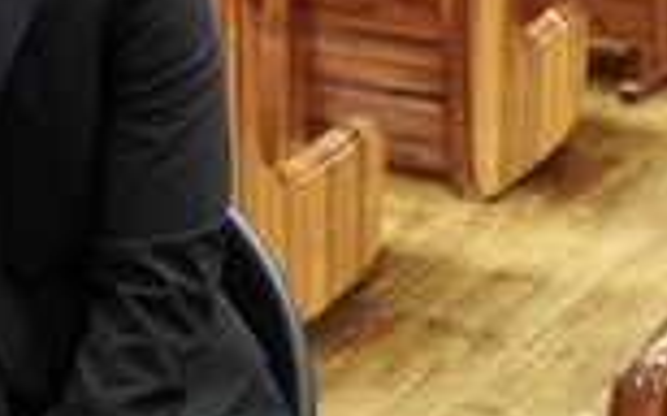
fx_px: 2162
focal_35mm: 119
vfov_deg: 10.9
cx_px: 308
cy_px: -13
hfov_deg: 17.5
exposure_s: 1/200
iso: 2500
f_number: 2.8
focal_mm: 20
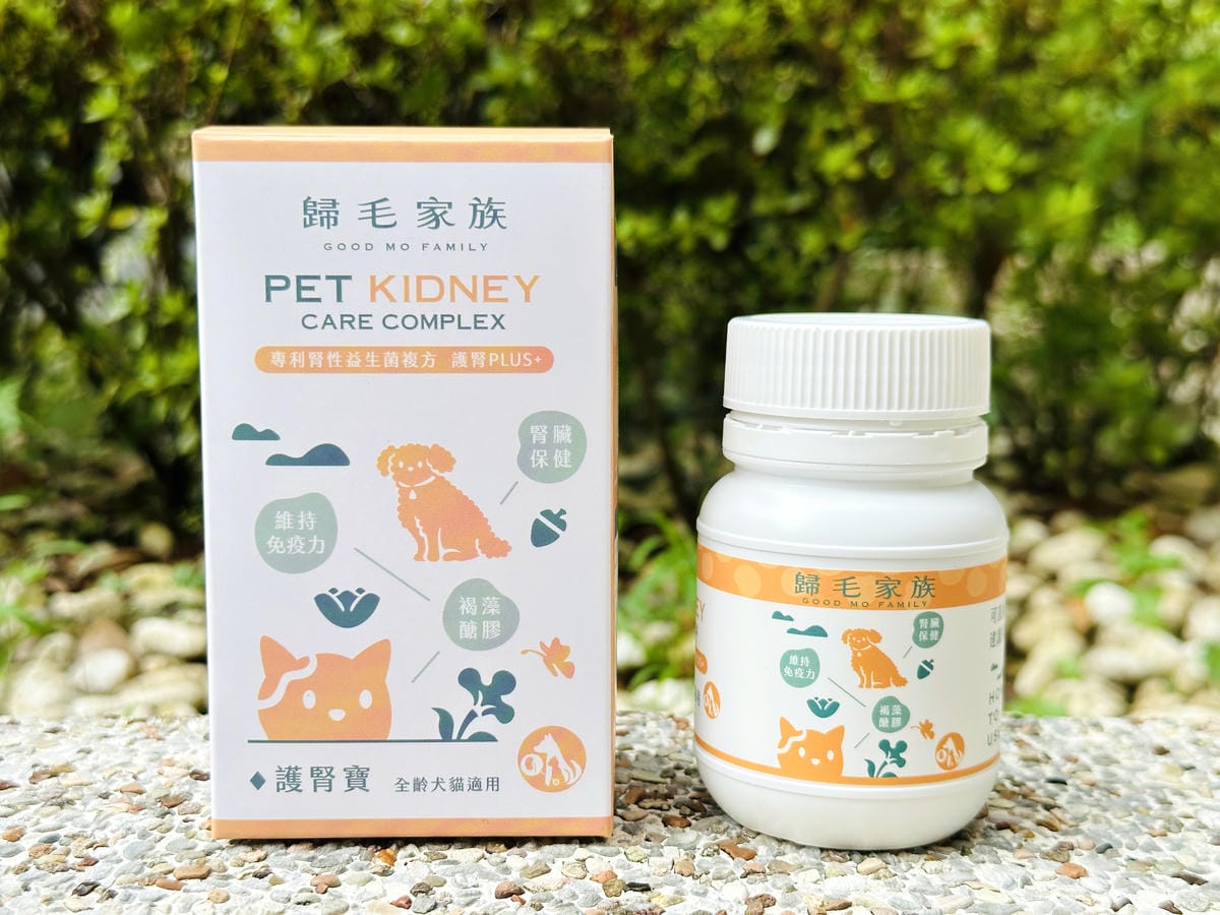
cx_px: 610
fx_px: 1692
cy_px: 458
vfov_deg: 30.3
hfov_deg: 39.7
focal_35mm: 48
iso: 64
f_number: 1.78
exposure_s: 1/390
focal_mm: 6.86
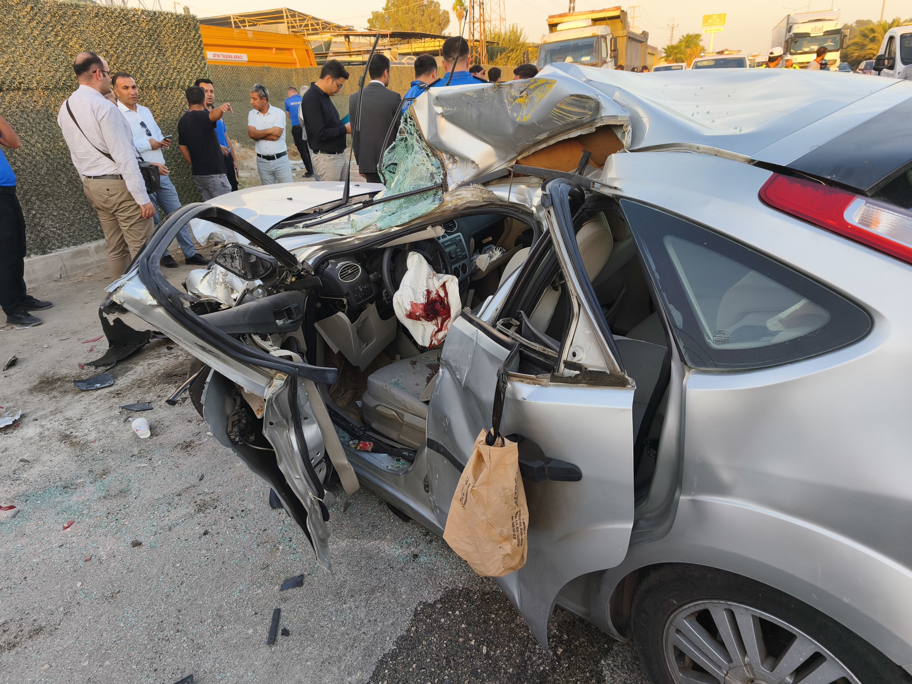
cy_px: 342
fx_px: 606
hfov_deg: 73.9
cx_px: 456
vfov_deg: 58.9
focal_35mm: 23
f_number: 1.7
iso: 80
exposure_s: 1/324
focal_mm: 5.35
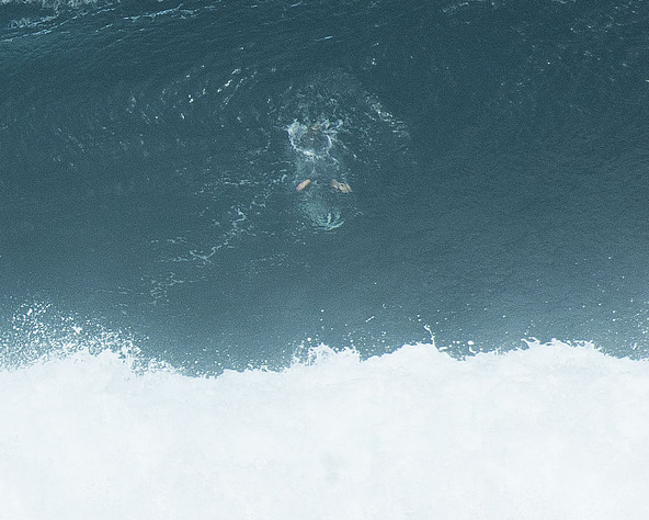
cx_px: -208
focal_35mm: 1521
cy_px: 247
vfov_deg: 1.0
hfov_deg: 1.3
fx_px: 29225
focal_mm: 400
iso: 200
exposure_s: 1/500
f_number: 11
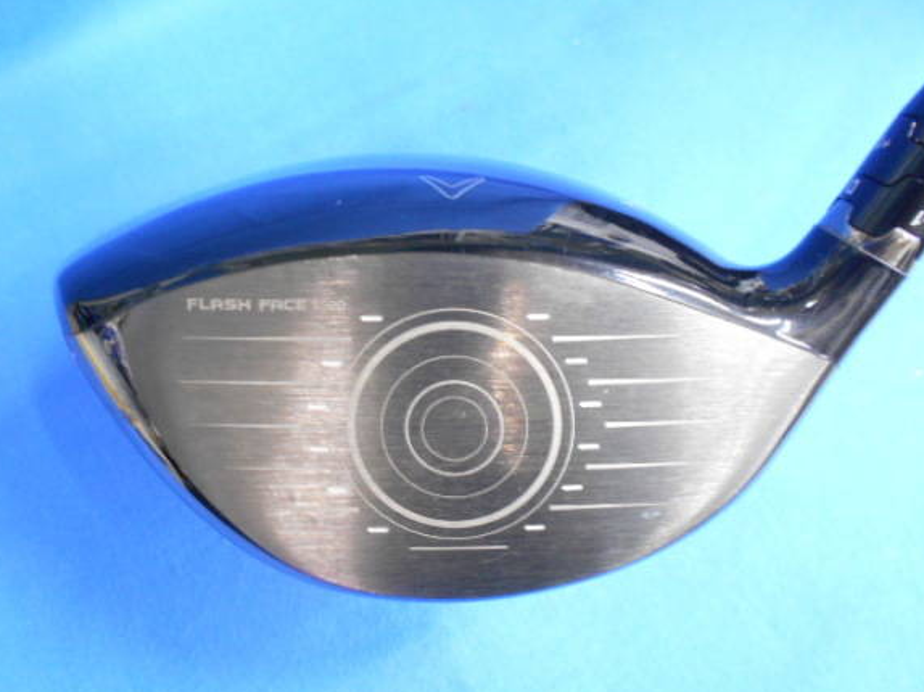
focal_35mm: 29
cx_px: 452
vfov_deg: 48.1
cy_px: 380
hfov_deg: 61.7
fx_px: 774
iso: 400
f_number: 3.2
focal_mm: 4.6
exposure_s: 1/8
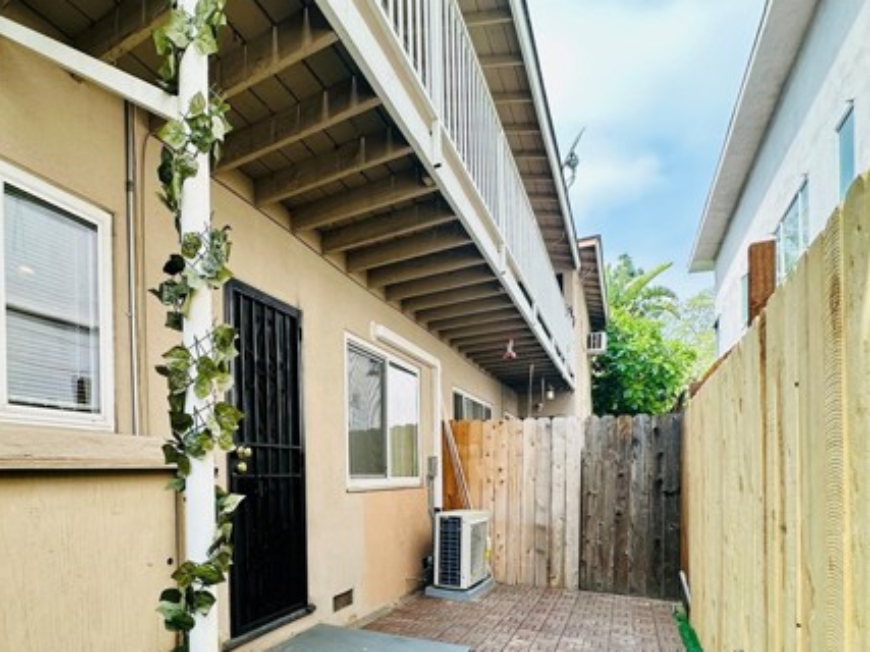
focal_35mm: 21
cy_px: 483
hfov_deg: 76.9
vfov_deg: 60.2
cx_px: 302
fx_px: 528
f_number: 2.2
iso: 40
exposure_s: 1/307
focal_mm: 2.22
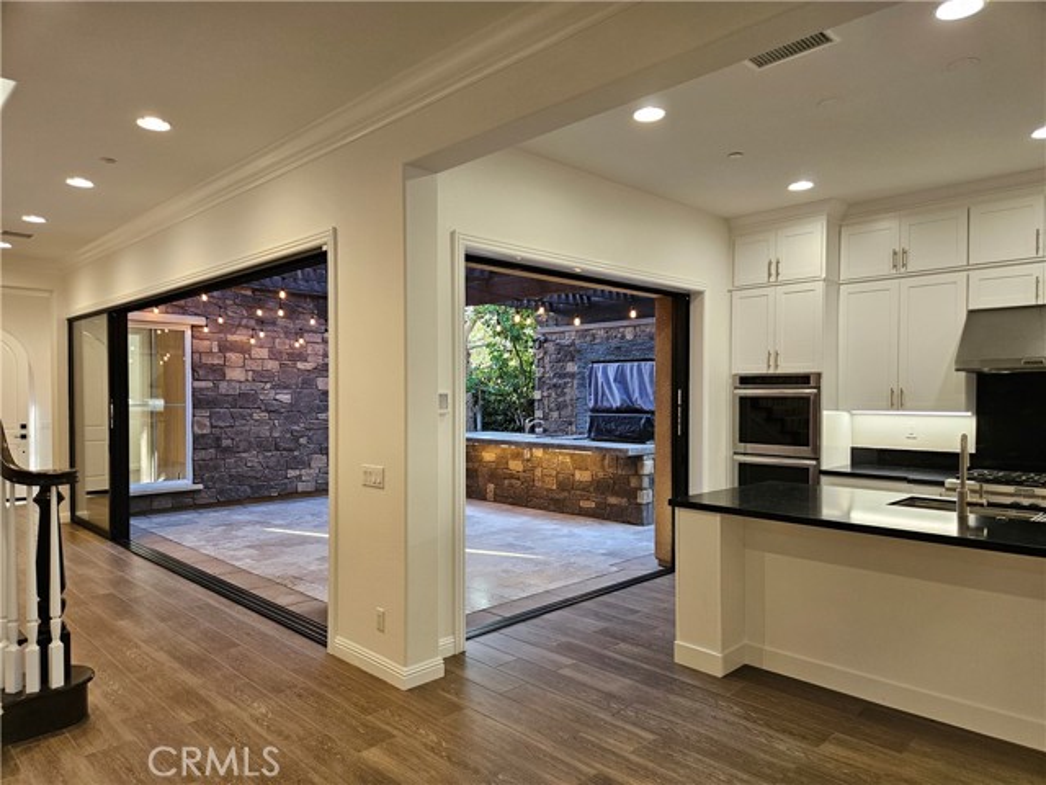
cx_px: 523
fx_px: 695
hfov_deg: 73.9
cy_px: 392
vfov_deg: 58.9
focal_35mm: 23
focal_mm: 5.4
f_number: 1.8
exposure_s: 1/120
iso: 200
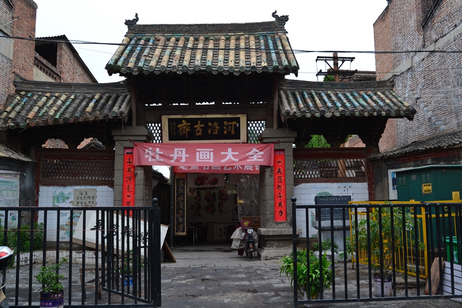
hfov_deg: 53.1
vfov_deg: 36.9
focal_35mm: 36
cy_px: 154
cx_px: 231
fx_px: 462
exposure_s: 1/160
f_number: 9
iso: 400
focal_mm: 24
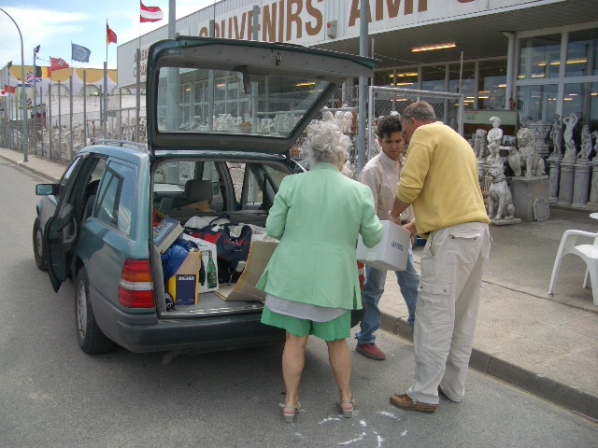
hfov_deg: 52.6
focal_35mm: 35
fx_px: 605
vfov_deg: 40.7
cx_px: 299
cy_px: 224
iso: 50
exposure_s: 1/800
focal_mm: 5.8
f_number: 2.6
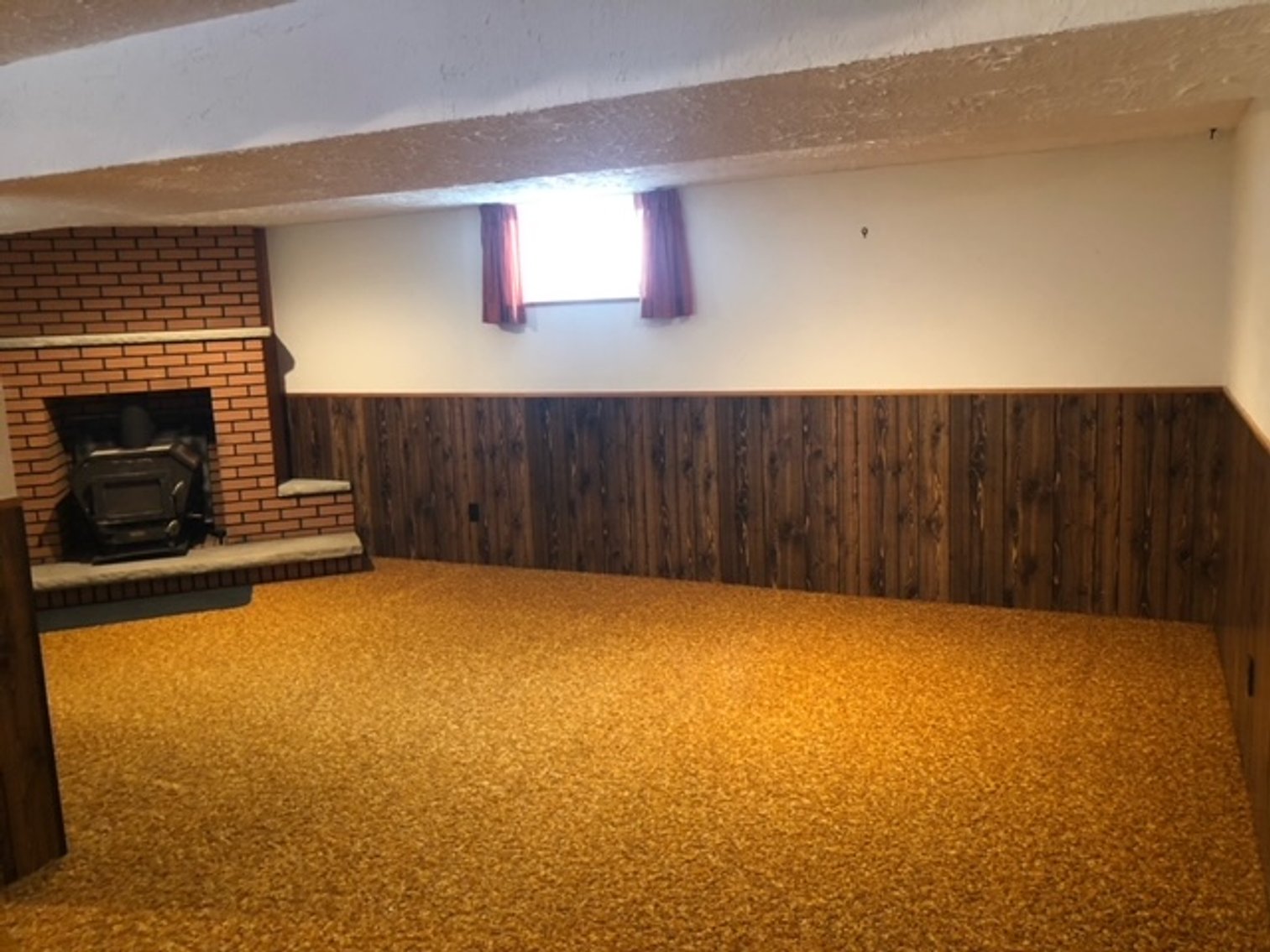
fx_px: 1027
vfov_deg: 49.8
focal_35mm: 28
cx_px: 635
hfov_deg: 63.4
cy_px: 476
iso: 100
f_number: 1.8
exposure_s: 1/9
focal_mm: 4
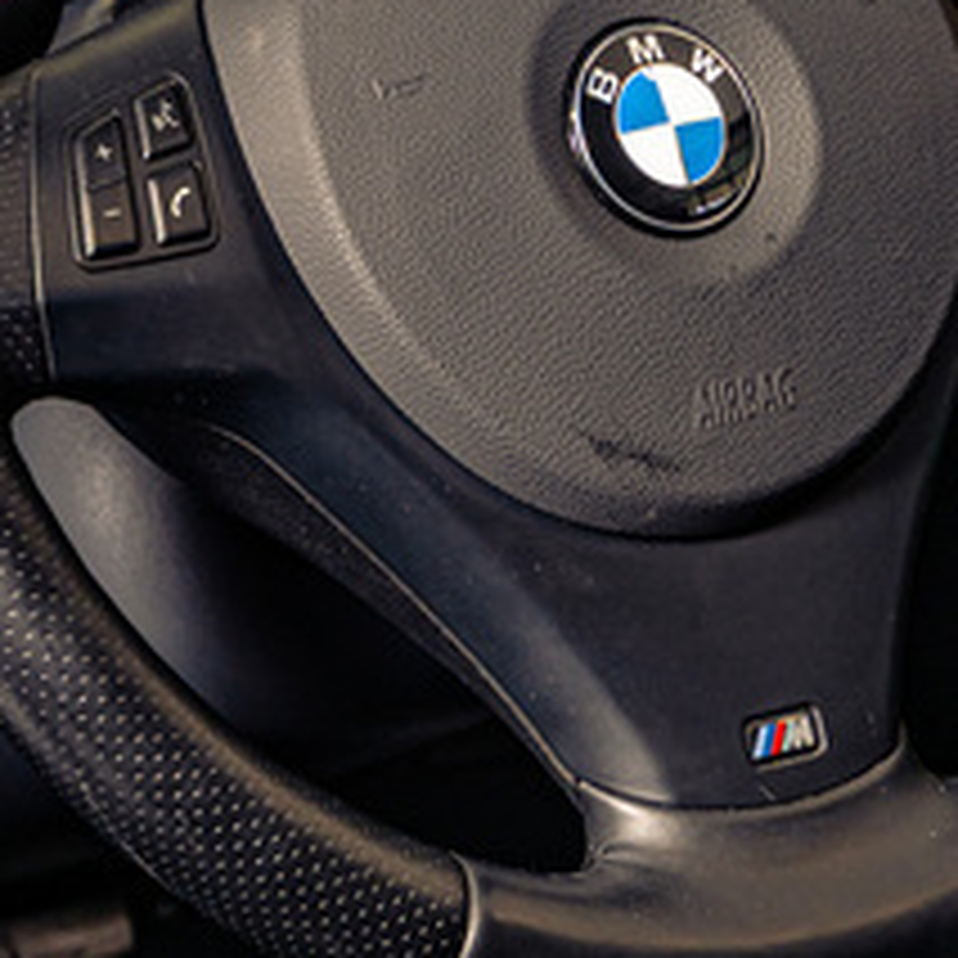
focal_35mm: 273
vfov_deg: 6.4
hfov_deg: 6.4
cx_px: 704
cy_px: 355
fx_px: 8548
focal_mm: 67
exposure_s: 1/160
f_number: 3.5
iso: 160
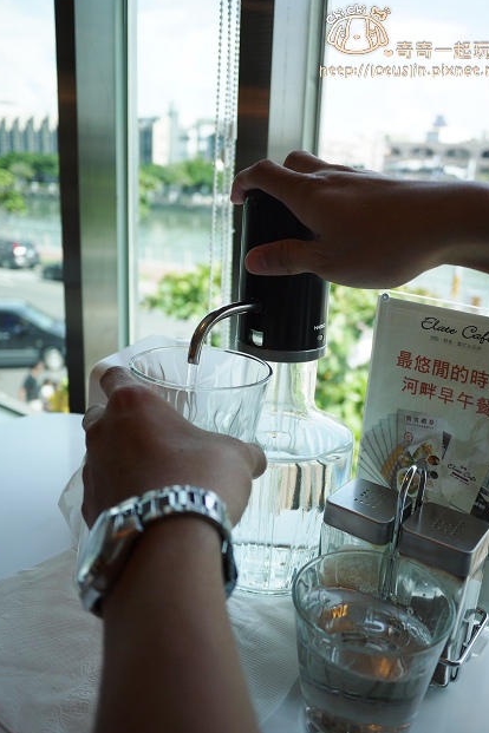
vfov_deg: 61.9
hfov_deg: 43.5
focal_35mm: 30
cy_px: 364
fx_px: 611
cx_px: 278
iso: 100
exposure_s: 1/640
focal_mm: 14
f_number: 2.5
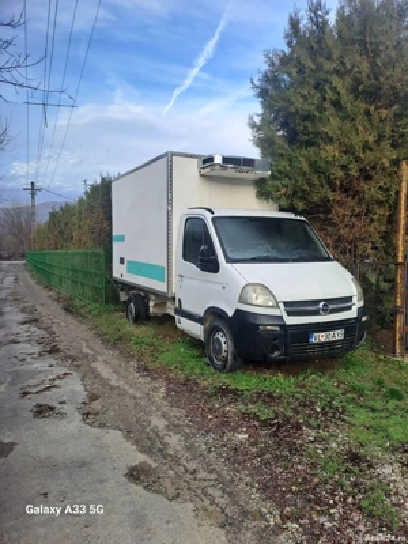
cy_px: 272
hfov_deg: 54.9
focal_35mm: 25
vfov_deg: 69.4
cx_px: 204
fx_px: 393
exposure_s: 1/372
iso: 32
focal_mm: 4.65
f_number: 1.8
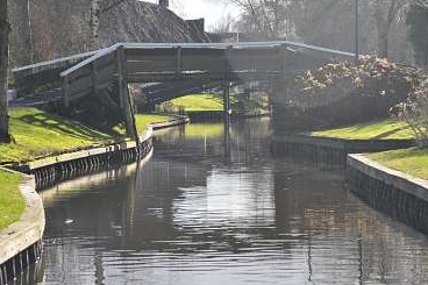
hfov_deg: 12.5
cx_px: 202
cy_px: 140
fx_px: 1961
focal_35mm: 165
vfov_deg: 8.3
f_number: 5.6
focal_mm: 90
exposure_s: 1/640
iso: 320
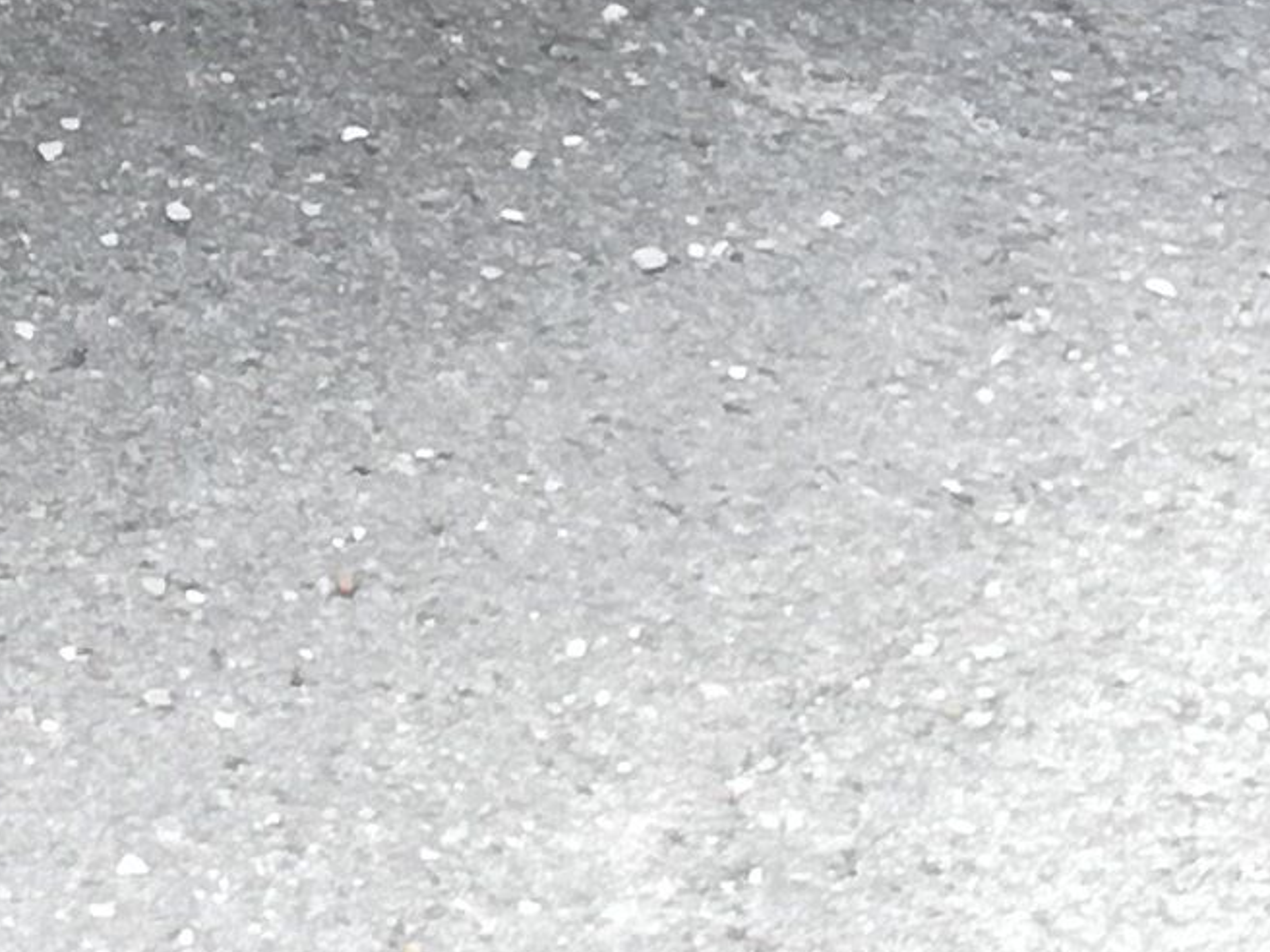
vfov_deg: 7.7
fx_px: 6934
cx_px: -1208
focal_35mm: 189
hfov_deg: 9.8
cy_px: -536
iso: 64
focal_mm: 3.79
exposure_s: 1/50
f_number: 2
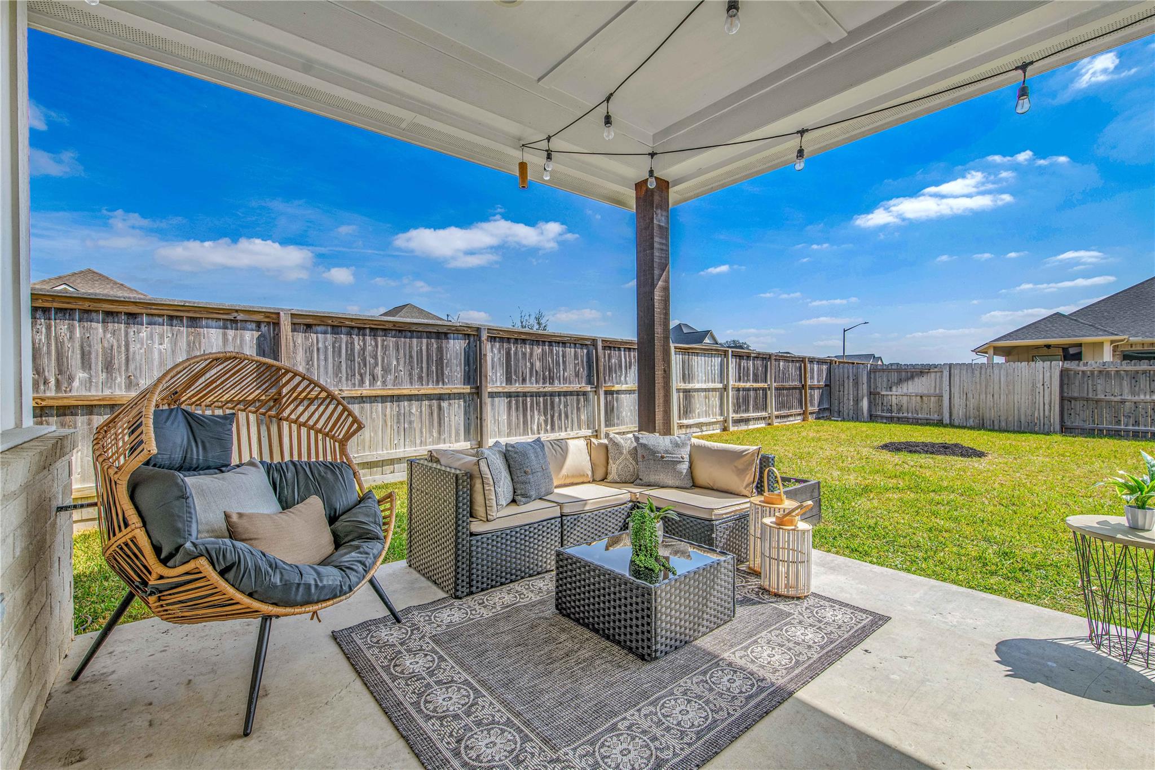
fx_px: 481
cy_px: 385
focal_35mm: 15
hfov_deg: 100.4
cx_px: 578
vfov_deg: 77.3
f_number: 7.1
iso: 100
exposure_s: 1/160
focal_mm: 15
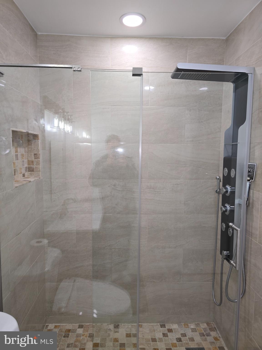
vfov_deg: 73.9
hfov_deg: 58.9
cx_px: 131
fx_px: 232
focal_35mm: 23
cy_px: 175
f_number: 1.7
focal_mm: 6.3
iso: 50
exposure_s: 1/60
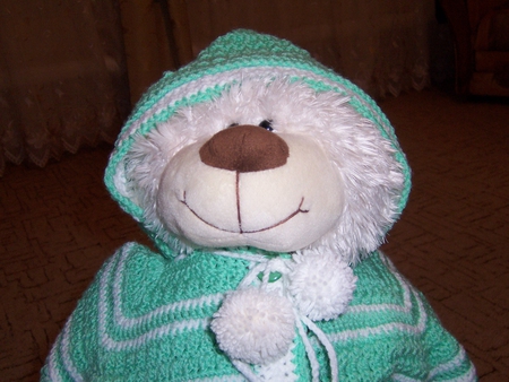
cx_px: 254
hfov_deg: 46.8
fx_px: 588
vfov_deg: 36.0
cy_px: 191
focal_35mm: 40
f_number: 3.4
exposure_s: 1/60
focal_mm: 6.7
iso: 140
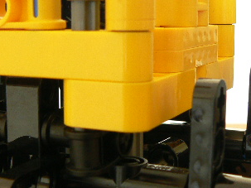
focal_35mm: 76
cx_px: 80
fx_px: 551
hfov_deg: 25.5
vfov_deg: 19.4
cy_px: 93
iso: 100
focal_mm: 6
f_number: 4
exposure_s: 1/1.3
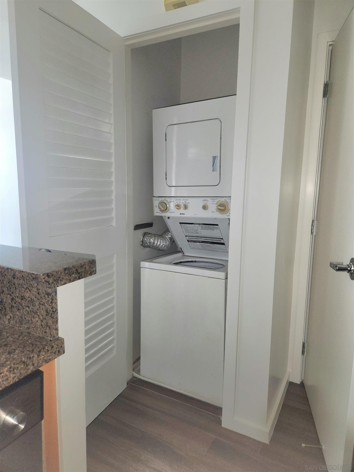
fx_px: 314
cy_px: 236
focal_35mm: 23
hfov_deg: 58.9
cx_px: 177
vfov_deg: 73.9
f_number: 1.8
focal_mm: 5.4
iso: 100
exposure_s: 1/40
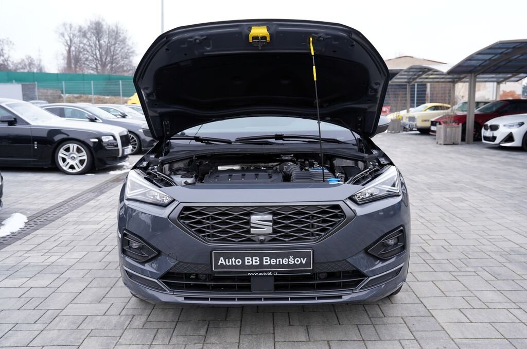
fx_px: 467
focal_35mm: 32
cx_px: 264
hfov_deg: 58.8
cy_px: 174
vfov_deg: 40.9
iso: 100
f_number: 4
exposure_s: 1/80
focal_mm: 32
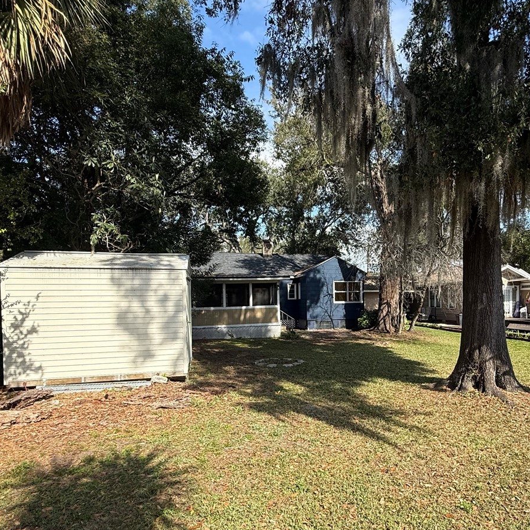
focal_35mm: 22
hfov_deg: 68.7
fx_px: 381
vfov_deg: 69.1
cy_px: 310
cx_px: 326
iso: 64
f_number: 2.2
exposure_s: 1/1068
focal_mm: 2.22
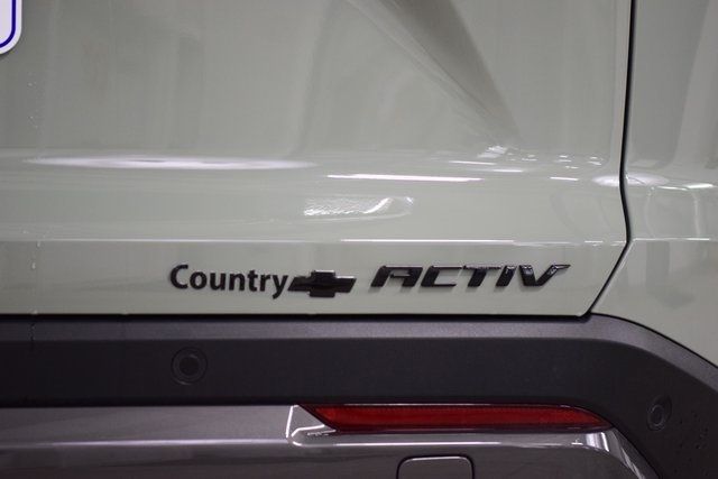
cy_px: 240
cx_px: 359
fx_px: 2095
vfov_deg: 13.0
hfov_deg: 19.5
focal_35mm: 105
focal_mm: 70
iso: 1600
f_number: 2.8
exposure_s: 1/125
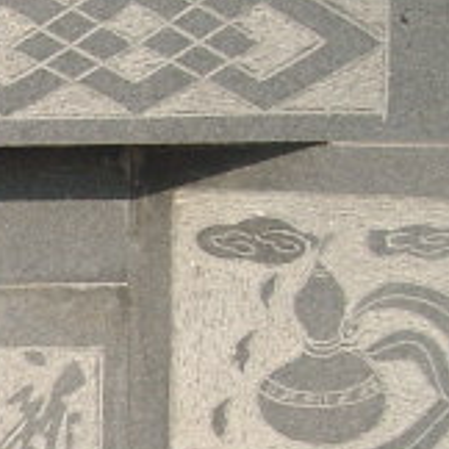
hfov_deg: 8.4
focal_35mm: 196
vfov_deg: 8.8
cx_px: -482
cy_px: 513
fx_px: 2876
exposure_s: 1/384
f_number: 5.6
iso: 64
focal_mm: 5.7
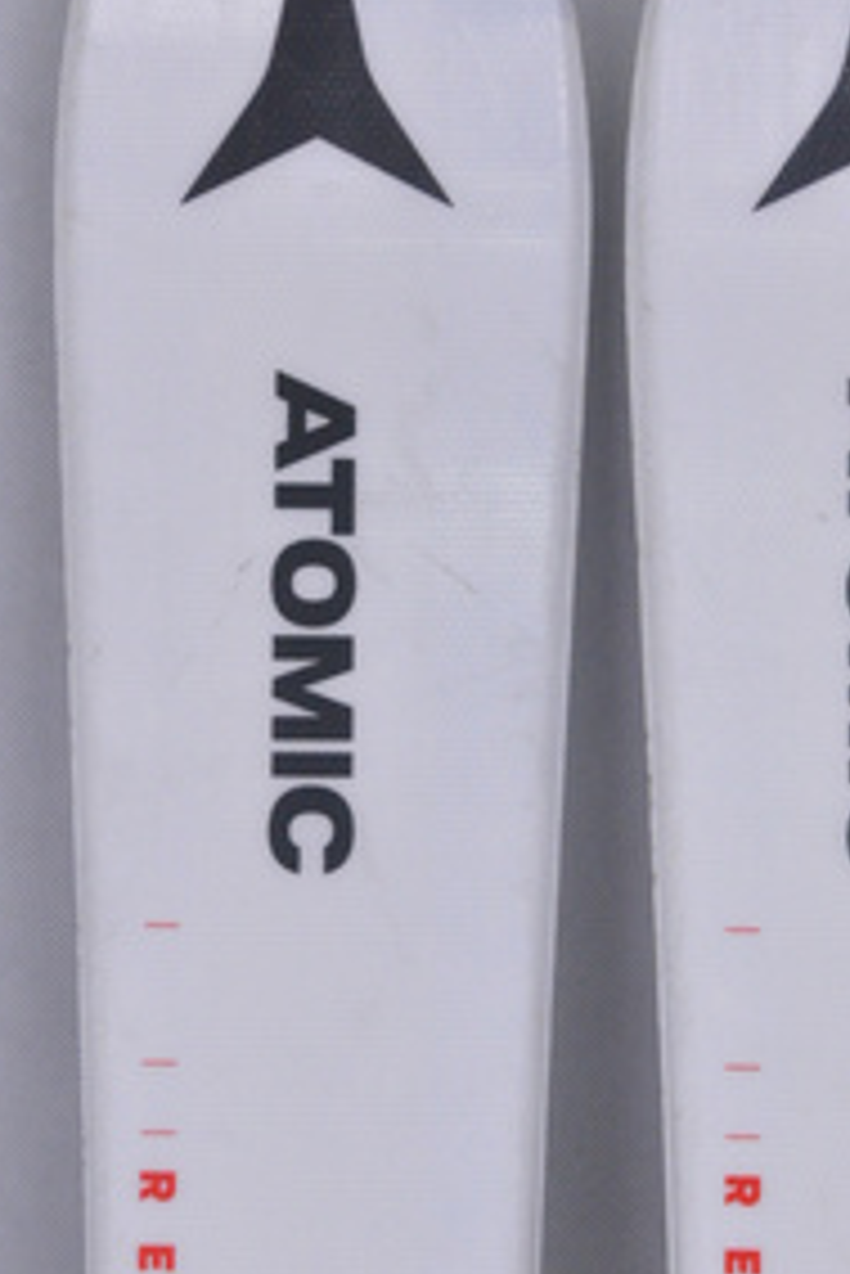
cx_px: 605
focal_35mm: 250
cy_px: 774
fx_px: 8835
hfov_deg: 5.5
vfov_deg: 8.2
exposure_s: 1/125
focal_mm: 105
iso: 3200
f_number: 9.5
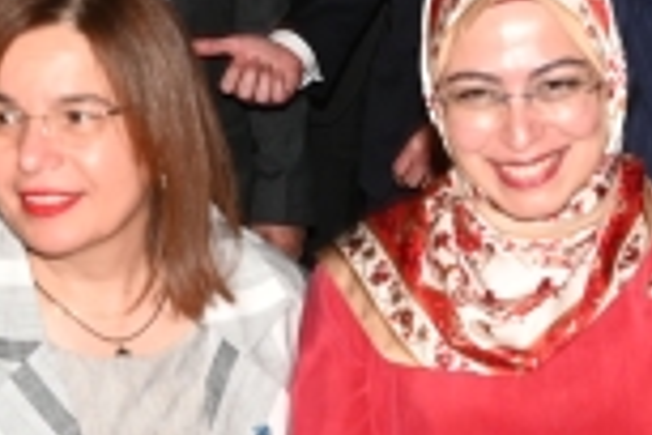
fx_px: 3405
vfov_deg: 7.3
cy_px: 81
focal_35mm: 188
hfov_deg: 10.9
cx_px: 507
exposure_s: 1/125
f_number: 4.5
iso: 800
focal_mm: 24
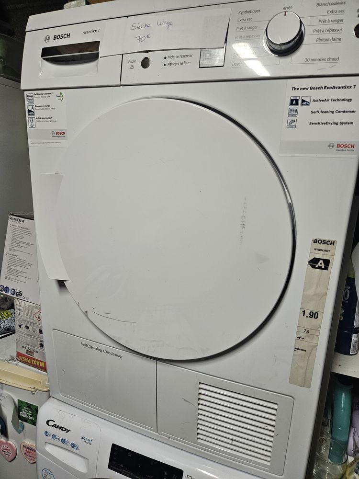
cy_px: 240
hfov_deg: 58.9
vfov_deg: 73.9
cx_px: 180
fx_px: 318
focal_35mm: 23
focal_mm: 5.4
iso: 200
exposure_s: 1/100
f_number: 1.8
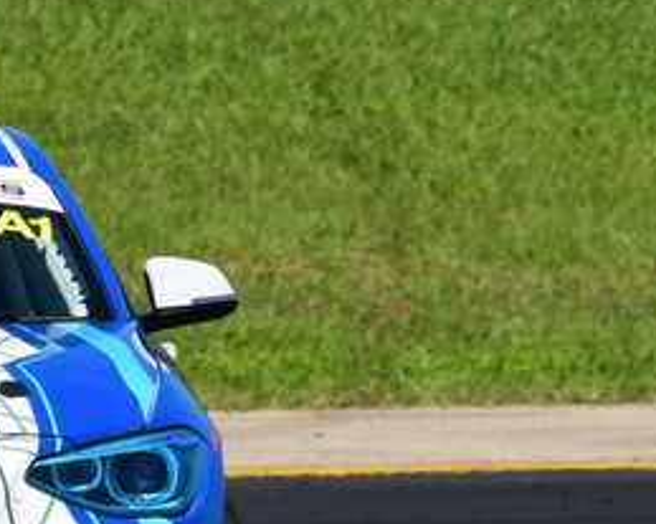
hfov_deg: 1.4
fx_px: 26996
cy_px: 276
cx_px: 46
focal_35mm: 1391
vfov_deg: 1.1
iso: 320
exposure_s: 1/640
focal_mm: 320
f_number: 11
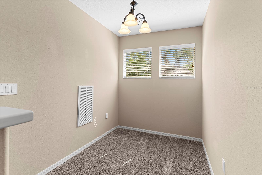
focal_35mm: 17
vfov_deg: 70.5
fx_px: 124
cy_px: 88
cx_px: 131
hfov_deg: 93.3
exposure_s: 1/4
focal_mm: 17
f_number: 8
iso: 400
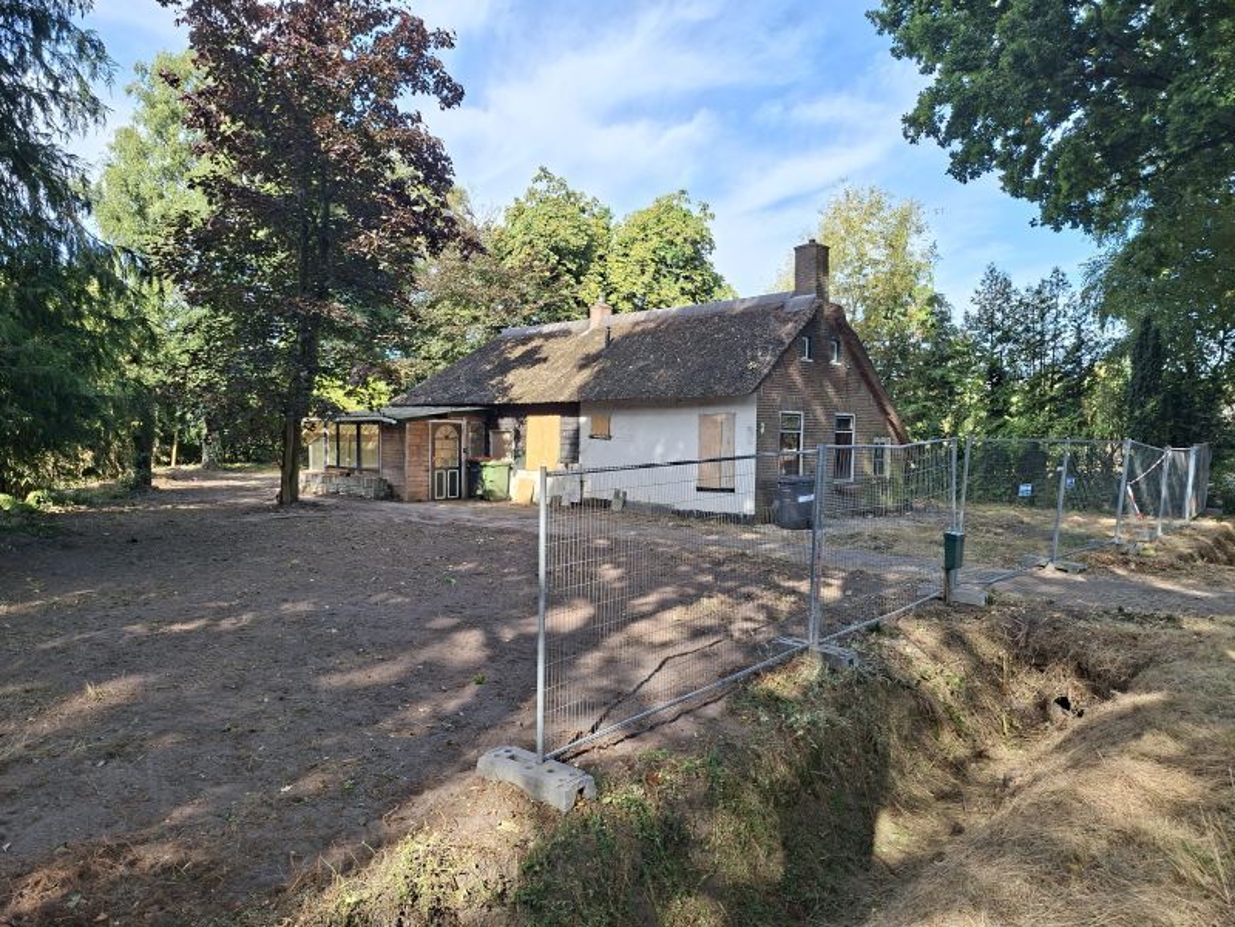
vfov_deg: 58.9
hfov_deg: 73.9
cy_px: 464
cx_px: 618
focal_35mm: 23
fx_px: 821
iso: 50
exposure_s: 1/518
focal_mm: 5.54
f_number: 1.8
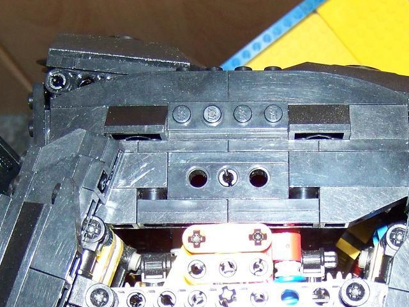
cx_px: 235
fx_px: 1075
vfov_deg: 15.9
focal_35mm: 91
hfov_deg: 21.5
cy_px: 302
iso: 200
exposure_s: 1/30
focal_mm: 6.3
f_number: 2.8
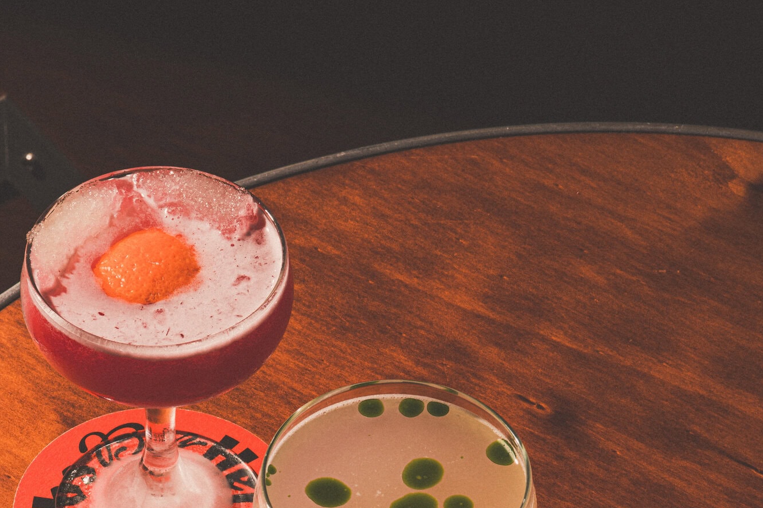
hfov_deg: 8.9
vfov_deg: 5.9
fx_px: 4895
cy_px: 553
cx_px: 162
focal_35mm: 231
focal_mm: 102
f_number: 18
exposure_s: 1/250
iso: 160
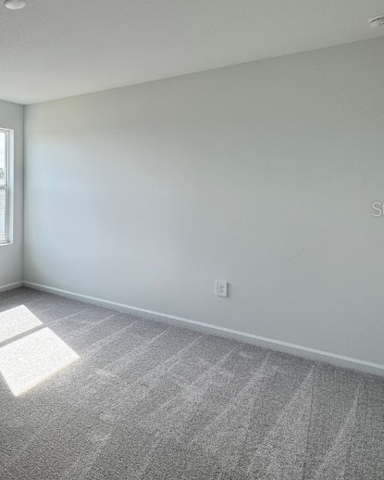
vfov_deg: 63.8
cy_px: 208
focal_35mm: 27
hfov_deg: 43.9
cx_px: -15
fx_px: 383
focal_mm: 2.22
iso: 40
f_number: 2.2
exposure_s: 1/184
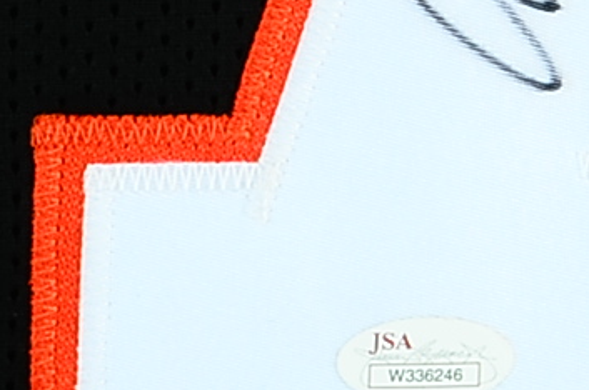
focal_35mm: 838
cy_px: -642
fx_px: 13686
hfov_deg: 2.5
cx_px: 1146
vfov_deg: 1.6
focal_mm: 80
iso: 100
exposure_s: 1/160
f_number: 13
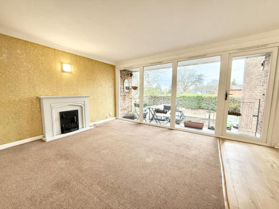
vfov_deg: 85.7
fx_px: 113
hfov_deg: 102.1
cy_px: 104
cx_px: 140
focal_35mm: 14
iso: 200
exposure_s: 1/100
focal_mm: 2.22
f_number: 2.2
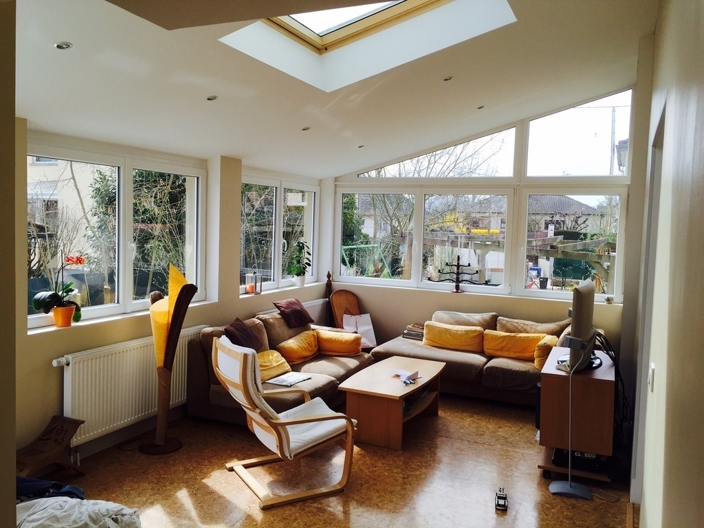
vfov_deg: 48.2
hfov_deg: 61.7
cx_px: 352
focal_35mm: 29
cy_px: 264
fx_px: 590
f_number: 2.2
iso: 32
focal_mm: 4.15
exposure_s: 1/648
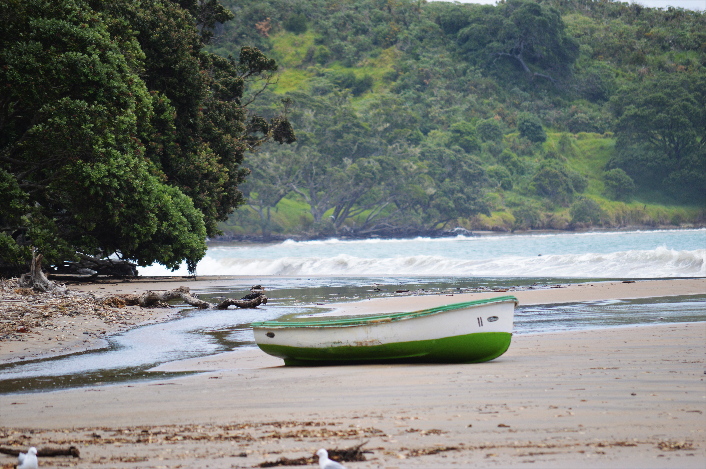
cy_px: 234
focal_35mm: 300
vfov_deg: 4.6
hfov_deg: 6.9
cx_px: 353
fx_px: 5878
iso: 400
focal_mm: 200
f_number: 5.6
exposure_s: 1/1250
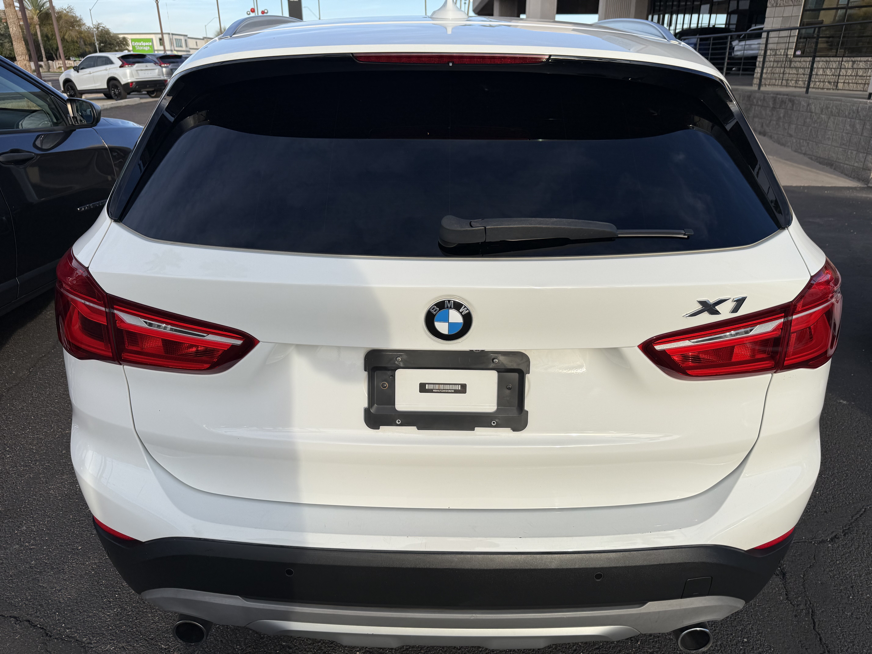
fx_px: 605
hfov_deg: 71.6
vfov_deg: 56.8
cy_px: 327
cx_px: 436
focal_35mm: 24
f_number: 1.78
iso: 80
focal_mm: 6.76
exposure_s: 1/2801
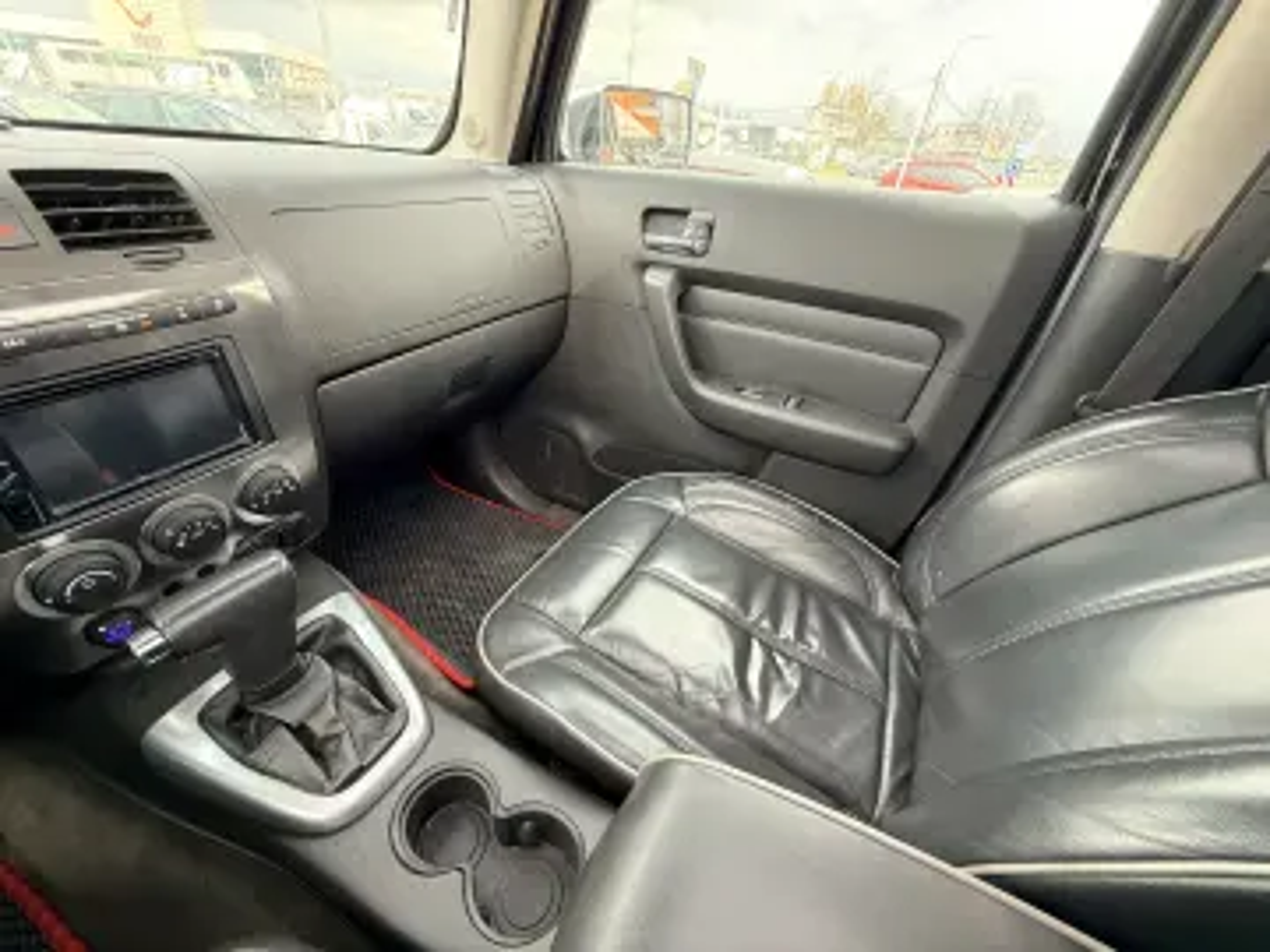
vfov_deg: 85.7
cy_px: 476
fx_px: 514
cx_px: 635
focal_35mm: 14
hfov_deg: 102.1
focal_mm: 2.22
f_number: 2.2
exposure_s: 1/99
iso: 250
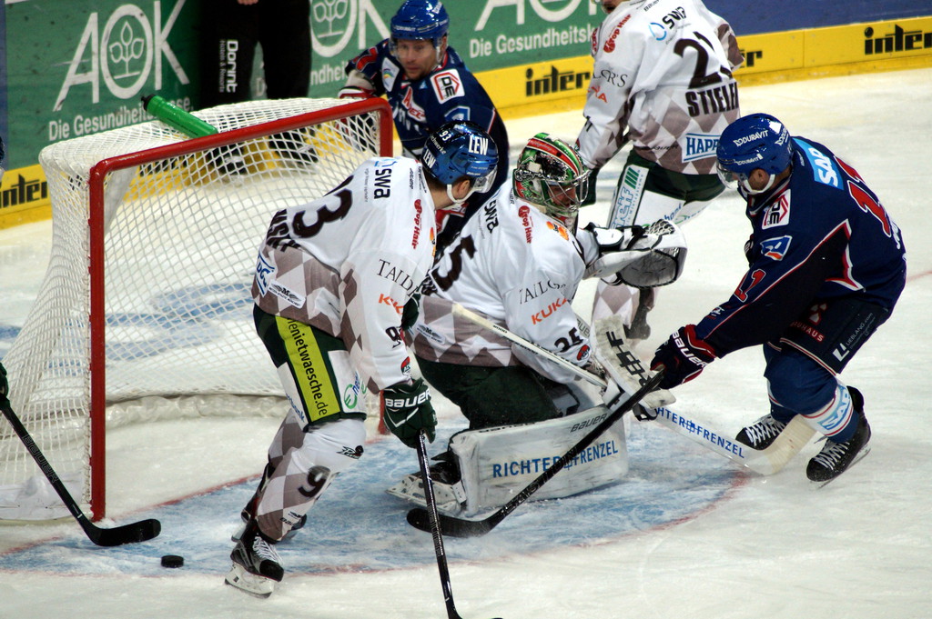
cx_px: 466
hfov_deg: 6.9
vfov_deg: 4.6
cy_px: 310
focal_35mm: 300
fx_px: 7760
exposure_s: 1/800
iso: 1250
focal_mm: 200
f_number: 4.5
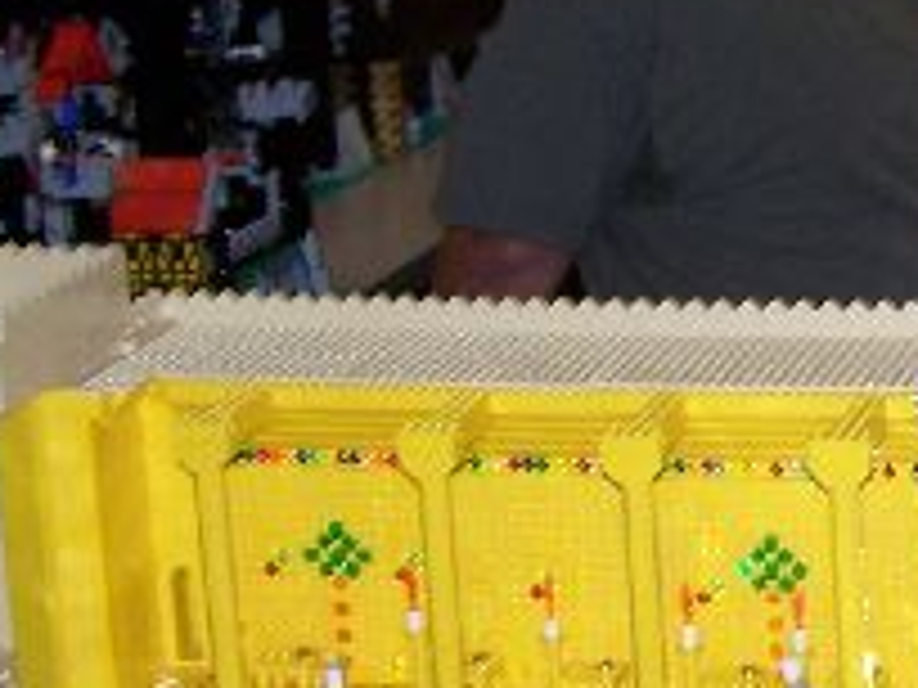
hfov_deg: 15.3
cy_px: 94
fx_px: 3209
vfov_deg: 12.2
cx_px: 1282
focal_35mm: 121
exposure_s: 1/60
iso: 140
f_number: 2.8
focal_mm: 6.3
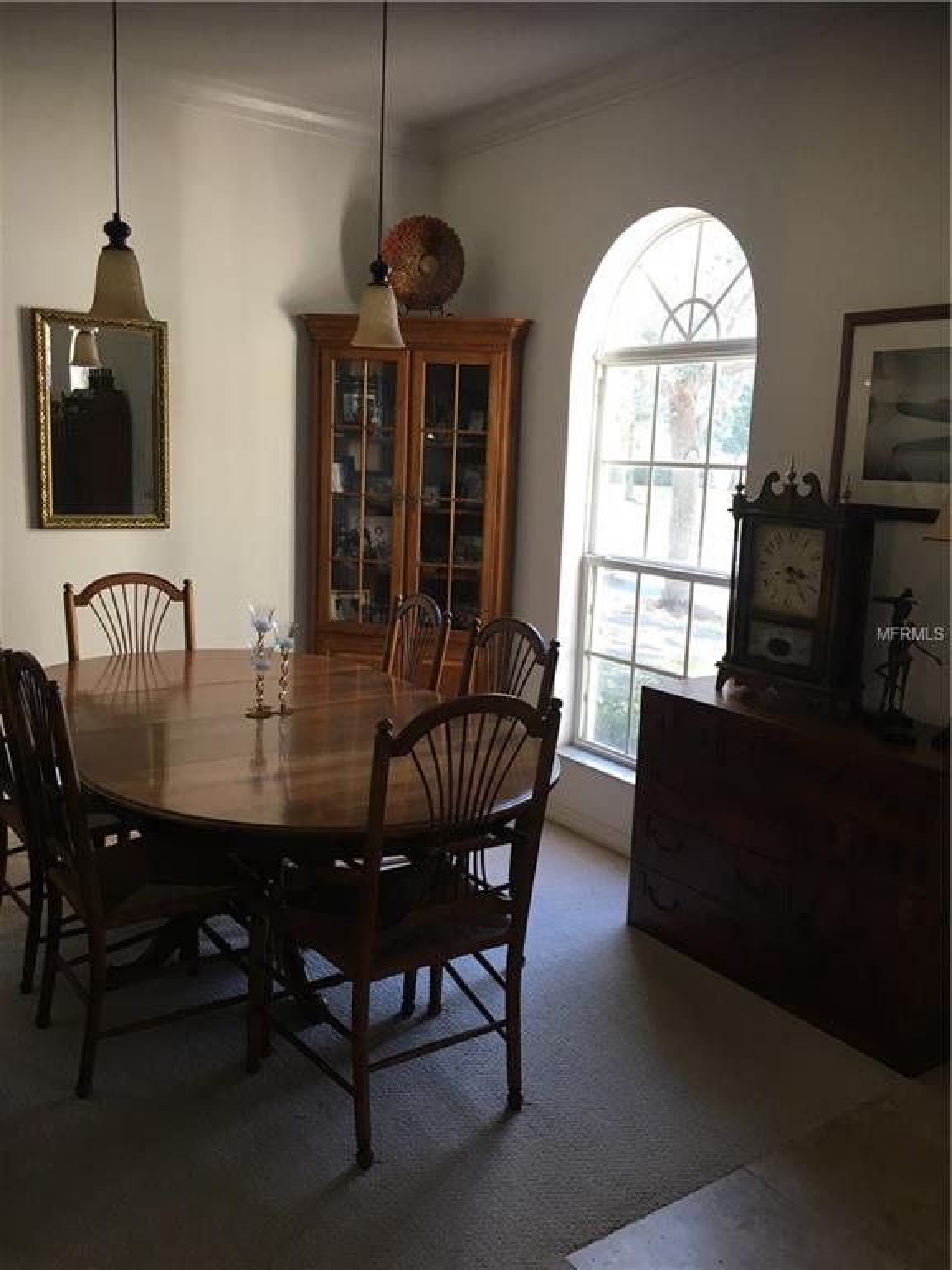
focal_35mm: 29
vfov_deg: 61.7
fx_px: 1063
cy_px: 635
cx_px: 476
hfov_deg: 48.2
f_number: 2.2
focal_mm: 4.15
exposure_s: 1/30
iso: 50
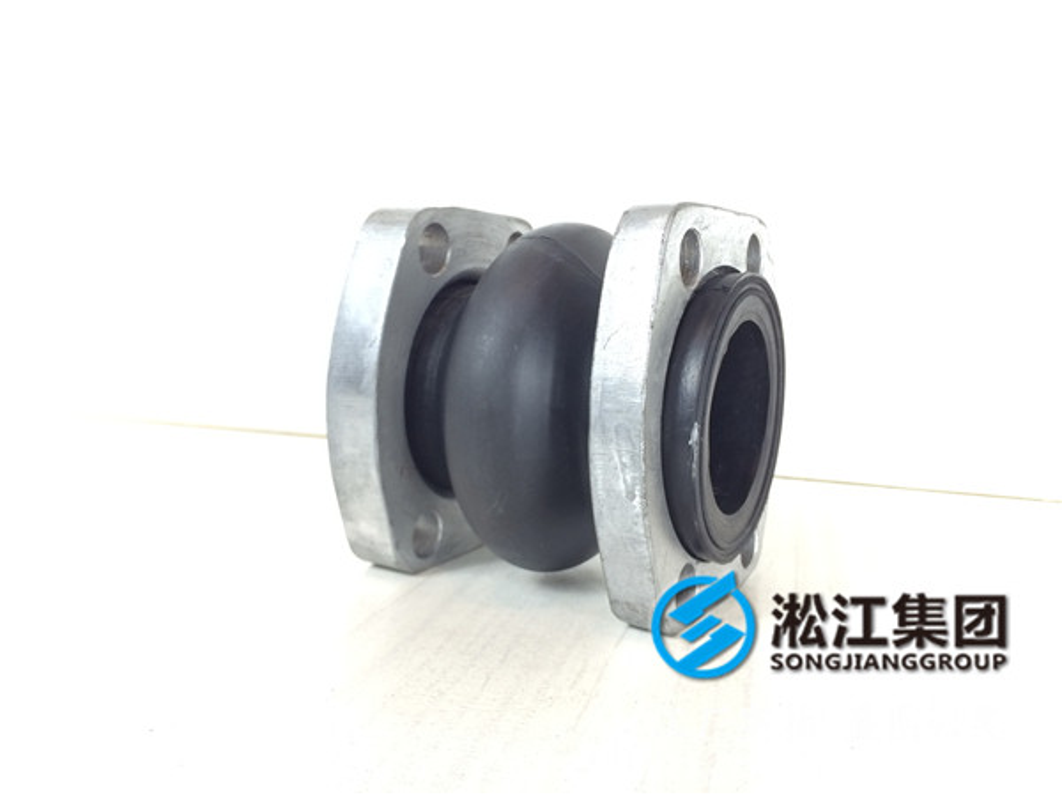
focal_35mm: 30
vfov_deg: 46.7
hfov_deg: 60.0
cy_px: 398
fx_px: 920
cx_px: 531
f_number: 2.2
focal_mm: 4.12
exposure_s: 1/24
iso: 40
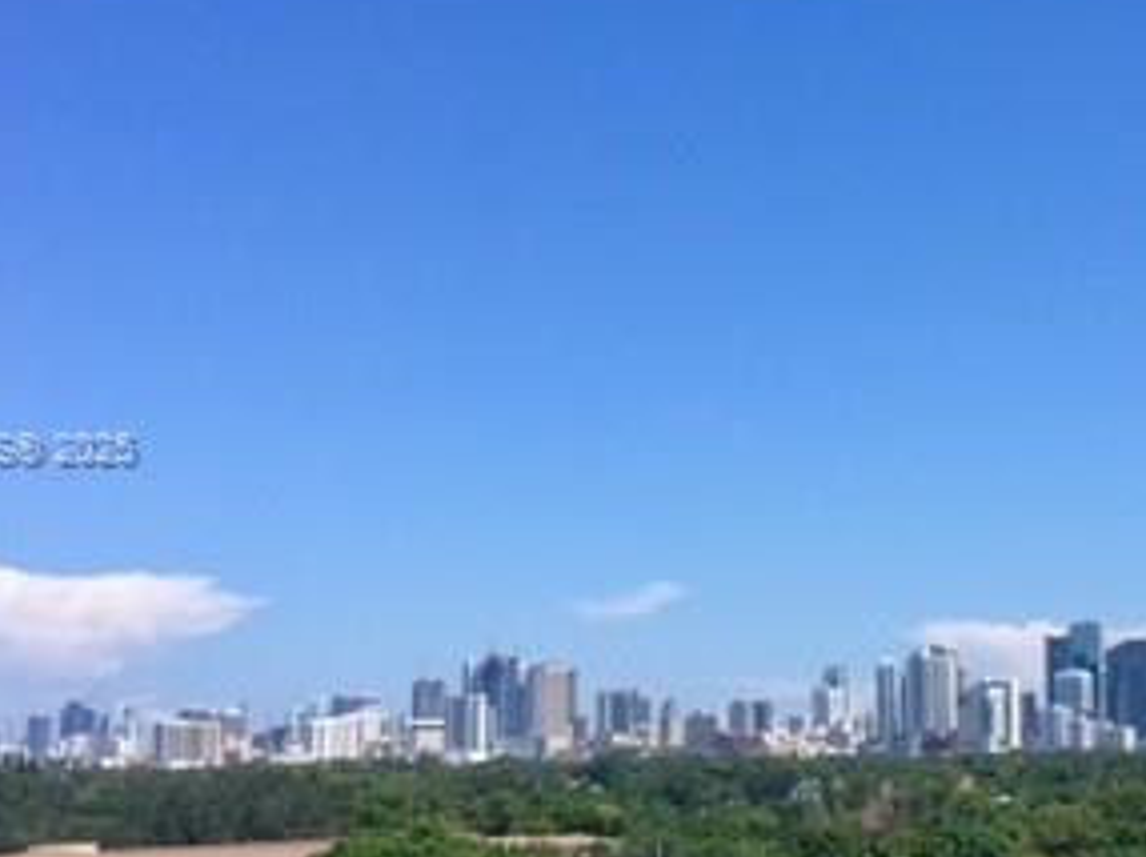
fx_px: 2150
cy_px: 453
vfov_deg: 22.6
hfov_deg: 29.4
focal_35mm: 65
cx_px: 862
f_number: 2.2
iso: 32
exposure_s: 1/2326
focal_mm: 4.15
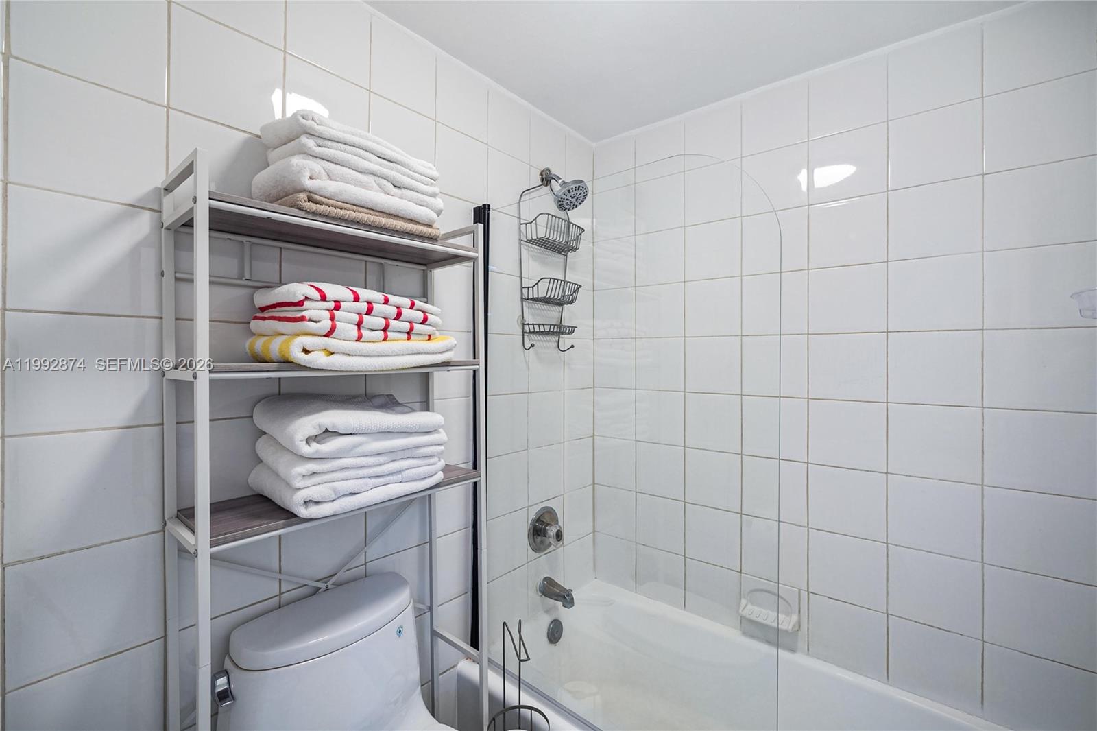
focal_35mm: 14
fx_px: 426
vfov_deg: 81.2
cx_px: 548
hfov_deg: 104.3
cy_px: 366
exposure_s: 1/15
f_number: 4
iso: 100
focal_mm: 7
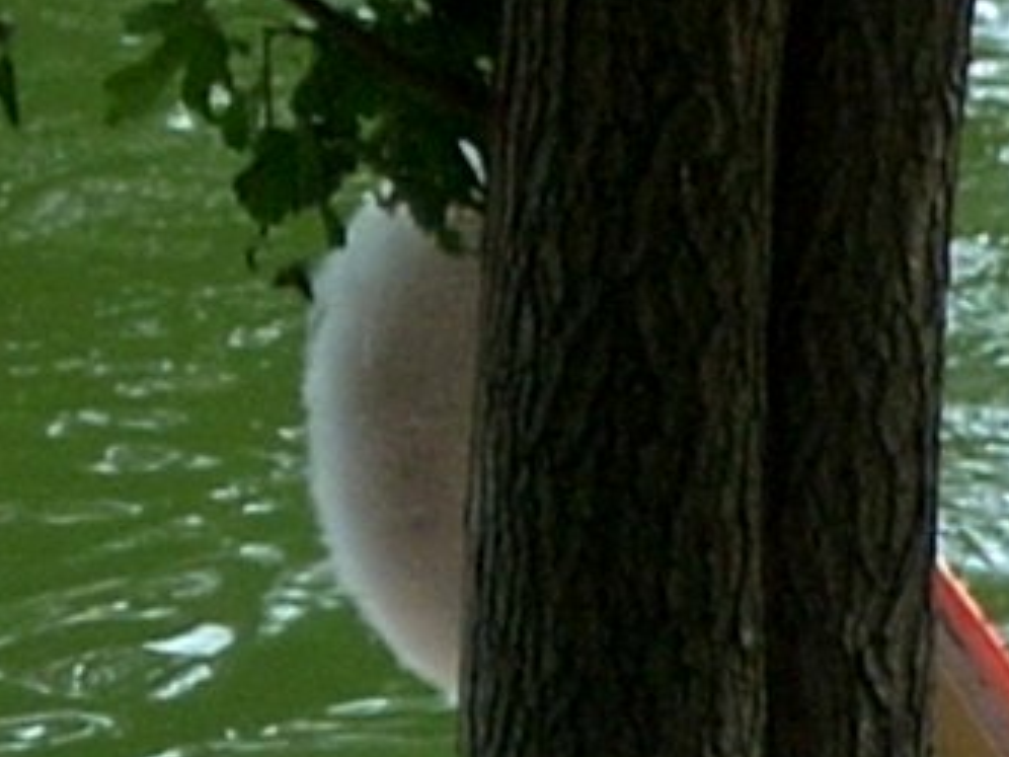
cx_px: 2453
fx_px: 25388
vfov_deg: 1.7
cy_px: 1009
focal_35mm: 871
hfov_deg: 2.3
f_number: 5.2
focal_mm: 18.6
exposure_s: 1/65.4
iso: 64
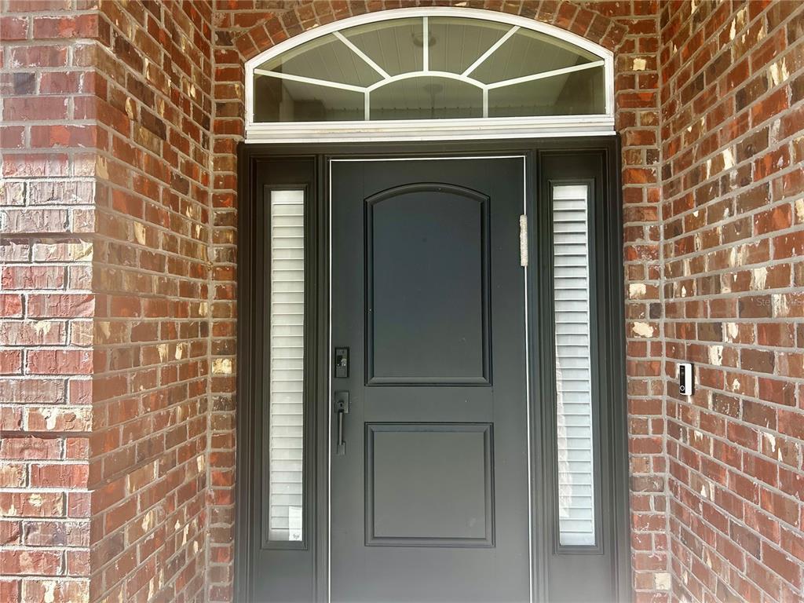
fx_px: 604
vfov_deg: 53.1
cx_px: 402
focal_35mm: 26
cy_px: 302
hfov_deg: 67.3
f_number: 1.5
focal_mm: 5.7
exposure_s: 1/342
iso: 50
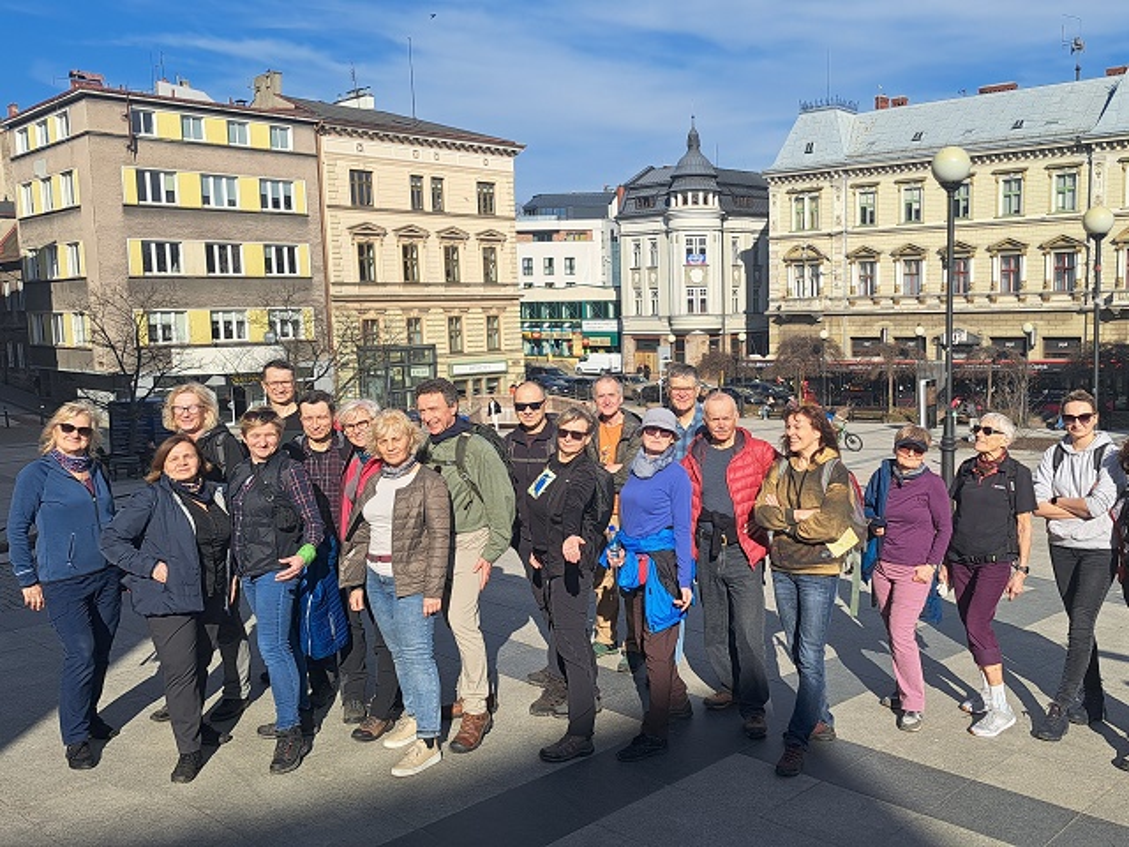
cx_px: 564
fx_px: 783
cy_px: 424
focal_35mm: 24
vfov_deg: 56.8
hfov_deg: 71.6
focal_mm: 5.23
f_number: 1.8
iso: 50
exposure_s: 1/1479
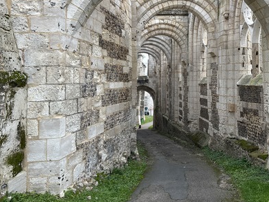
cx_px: 178
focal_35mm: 37
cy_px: 64
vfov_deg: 38.2
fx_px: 288
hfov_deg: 49.3
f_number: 1.78
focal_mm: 6.86
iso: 80
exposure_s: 1/594
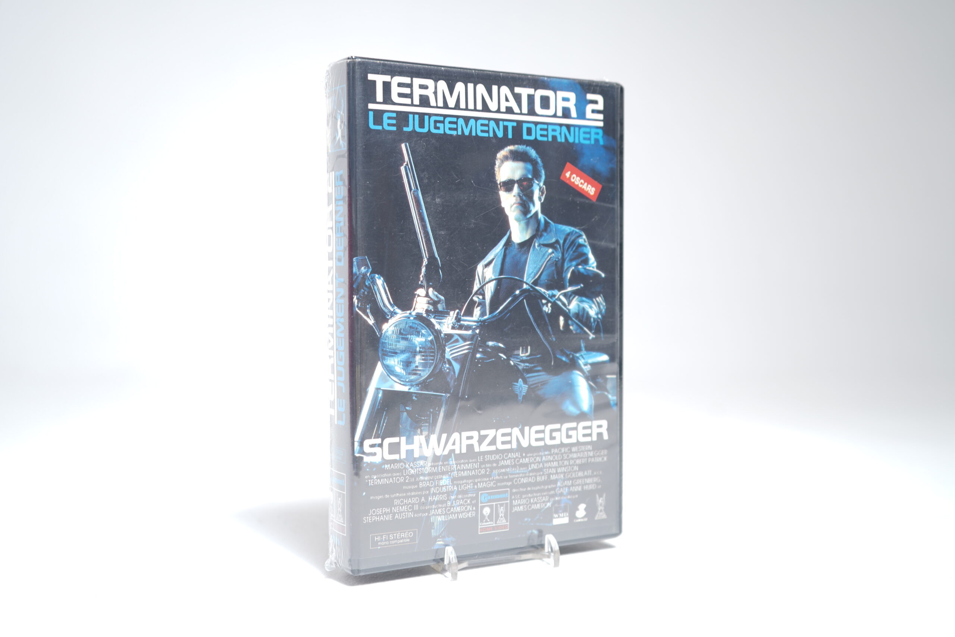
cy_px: 318
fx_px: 955
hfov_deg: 53.1
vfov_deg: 36.9
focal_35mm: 36
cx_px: 478
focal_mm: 36
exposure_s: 1/3
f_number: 4
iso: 64
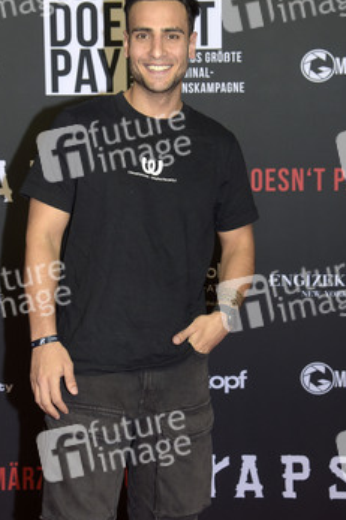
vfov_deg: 33.4
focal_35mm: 60
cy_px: 222
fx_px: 866
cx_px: 157
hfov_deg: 22.6
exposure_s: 1/250
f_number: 4.5
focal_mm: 52
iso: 500
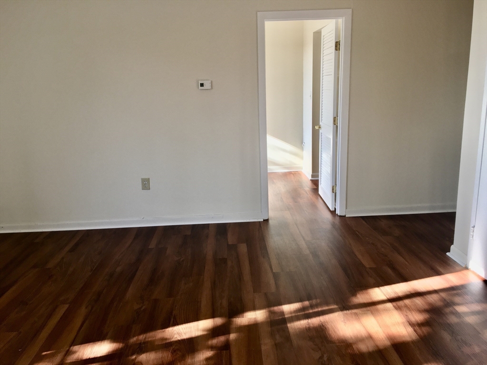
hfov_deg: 61.7
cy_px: 182
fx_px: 408
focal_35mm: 29
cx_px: 244
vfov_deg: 48.2
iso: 25
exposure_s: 1/40
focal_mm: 4.15
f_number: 2.2
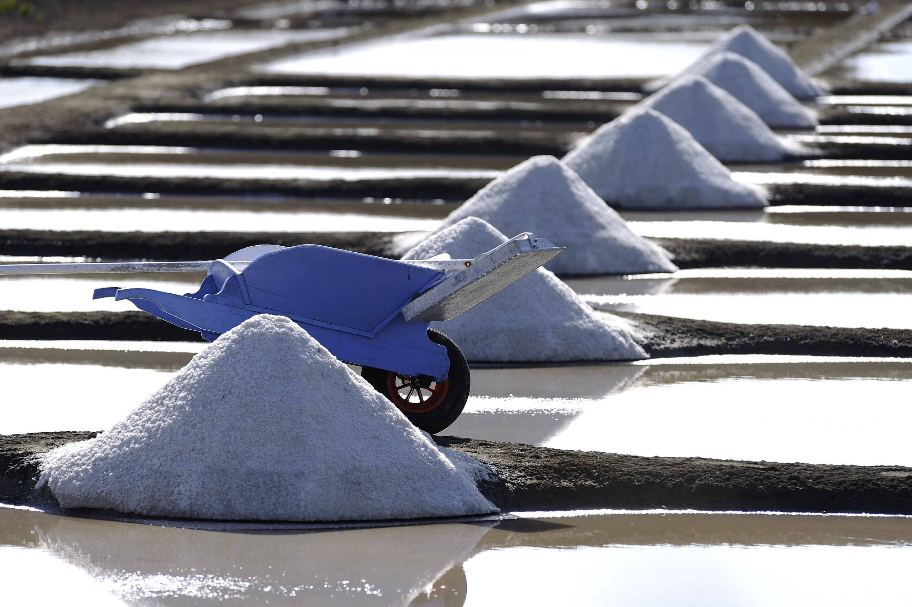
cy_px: 304
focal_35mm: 300
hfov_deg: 6.9
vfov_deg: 4.6
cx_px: 456
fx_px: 7594
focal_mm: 300
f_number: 5.6
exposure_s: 1/640
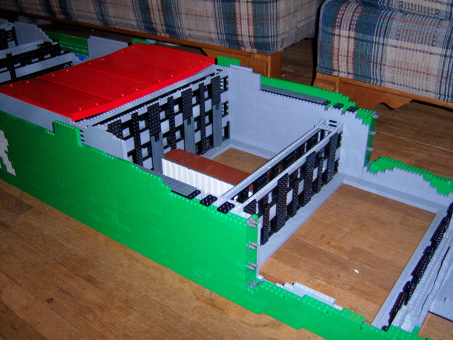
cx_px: 226
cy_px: 170
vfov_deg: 39.7
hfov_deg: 51.4
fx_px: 471
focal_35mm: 36
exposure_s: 1/60
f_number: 2.8
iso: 80
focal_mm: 7.5
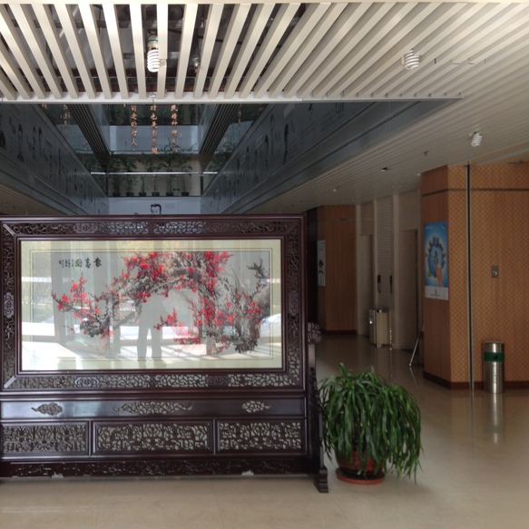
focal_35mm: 40
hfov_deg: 41.2
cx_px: 167
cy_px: 259
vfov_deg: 41.9
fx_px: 692
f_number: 2.4
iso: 50
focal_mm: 4.12
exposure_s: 1/40
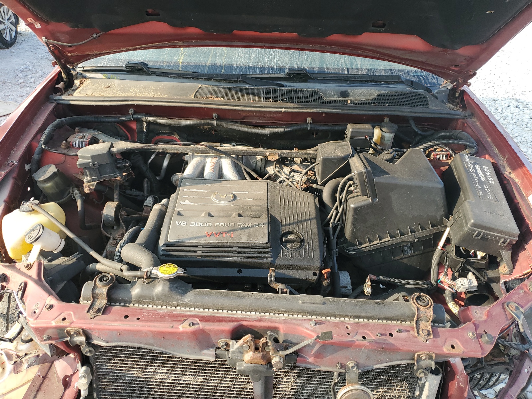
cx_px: 266
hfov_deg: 67.3
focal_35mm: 26
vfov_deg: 53.1
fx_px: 400
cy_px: 200
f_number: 1.5
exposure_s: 1/357
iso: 50
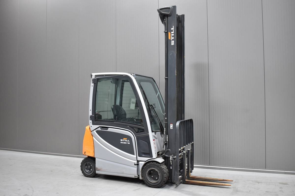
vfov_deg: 40.0
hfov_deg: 57.2
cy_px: 98
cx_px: 148
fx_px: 270
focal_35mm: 33
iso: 1250
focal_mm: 22
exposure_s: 1/40
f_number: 4.5
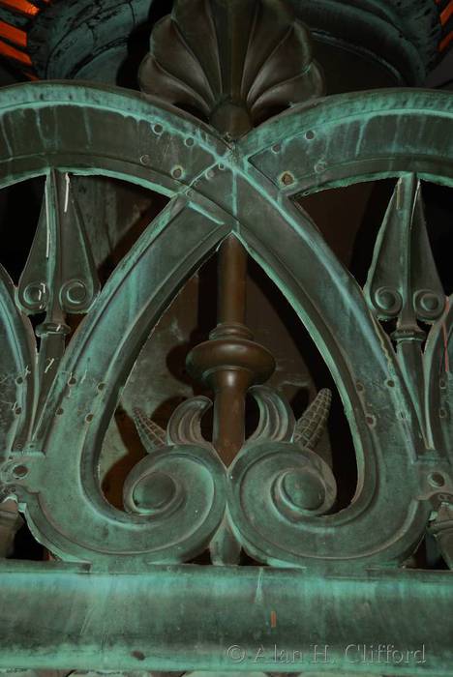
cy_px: 338
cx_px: 226
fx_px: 989
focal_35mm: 52
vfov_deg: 37.8
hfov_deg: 25.8
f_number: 4.2
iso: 100
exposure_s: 1/60
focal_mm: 35
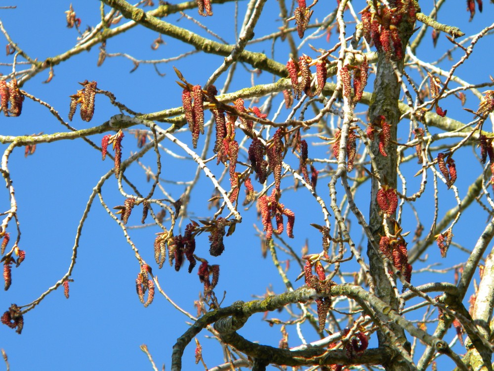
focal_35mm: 278
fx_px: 3967
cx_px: 247
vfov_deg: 5.3
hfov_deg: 7.1
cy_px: 186
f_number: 5.4
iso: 80
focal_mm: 50.4
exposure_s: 1/161
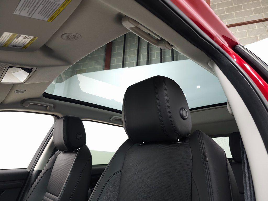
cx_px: 134
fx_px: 178
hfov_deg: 73.9
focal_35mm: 23
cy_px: 100
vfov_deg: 58.9
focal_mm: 6.3
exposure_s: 1/60
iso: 125
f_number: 1.7
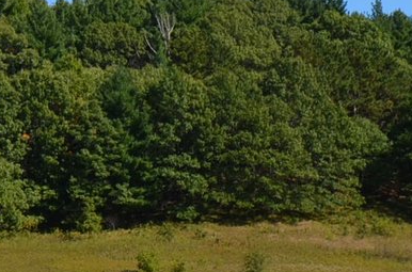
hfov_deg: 12.4
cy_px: 5
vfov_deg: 8.5
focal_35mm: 160
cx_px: -172
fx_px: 1826
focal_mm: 24
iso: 110
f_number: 8
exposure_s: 1/250
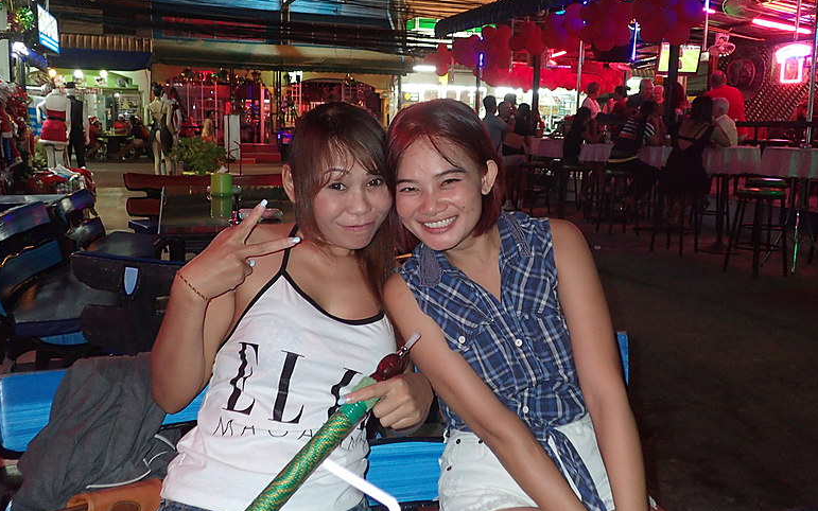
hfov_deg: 58.1
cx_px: 414
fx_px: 736
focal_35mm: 33
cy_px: 237
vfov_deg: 38.3
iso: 400
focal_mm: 5.5
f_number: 2.3
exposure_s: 1/30
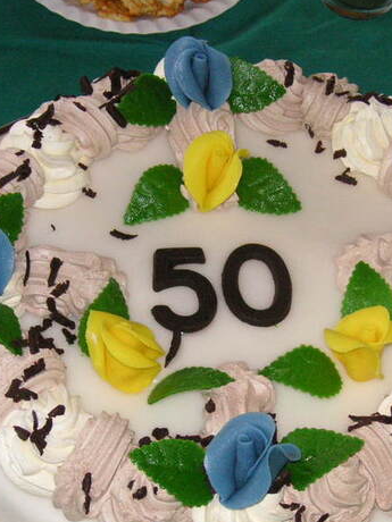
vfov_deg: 22.5
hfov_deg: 17.0
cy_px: 317
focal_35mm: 87
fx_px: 1314
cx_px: 202
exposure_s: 1/45
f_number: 3.4
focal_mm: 8.4
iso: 160
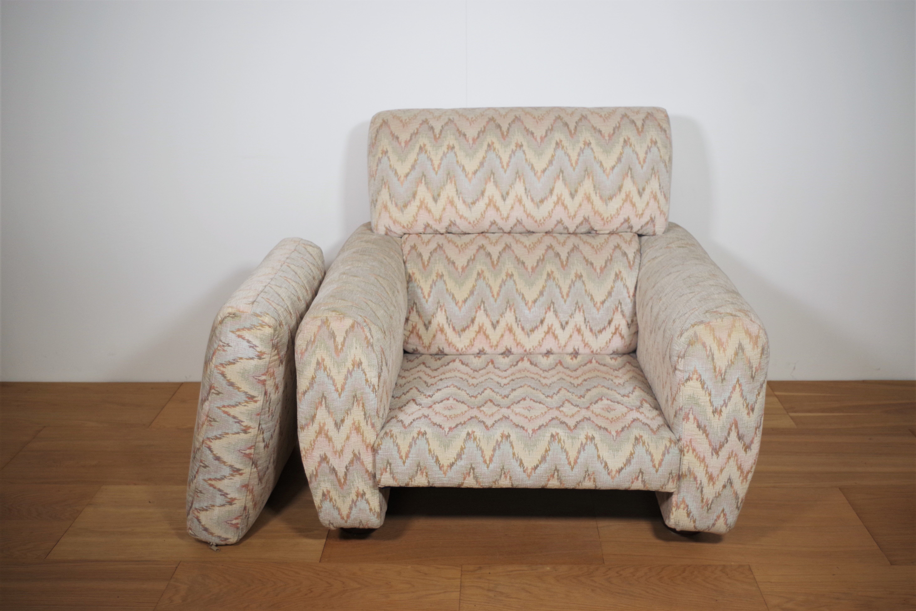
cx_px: 458
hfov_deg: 53.1
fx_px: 916
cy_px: 306
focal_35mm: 36
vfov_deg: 36.9
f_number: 4
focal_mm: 24.38
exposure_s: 1/60
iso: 200
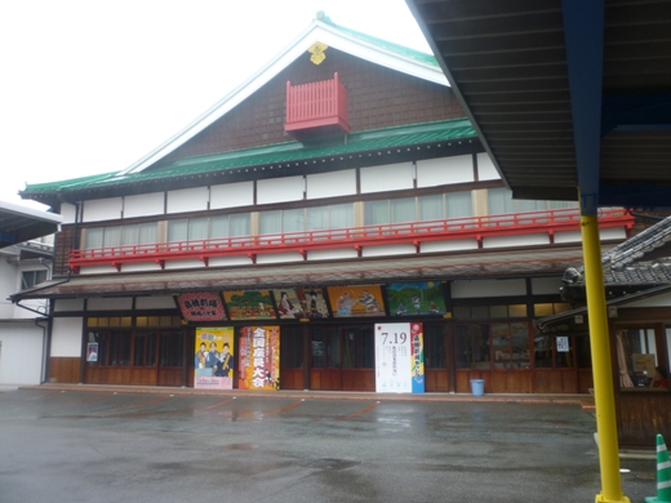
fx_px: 562
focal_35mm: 29
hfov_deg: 61.7
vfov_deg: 48.2
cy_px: 252
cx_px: 336
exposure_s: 1/50
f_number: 3.3
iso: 80
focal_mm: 5.2
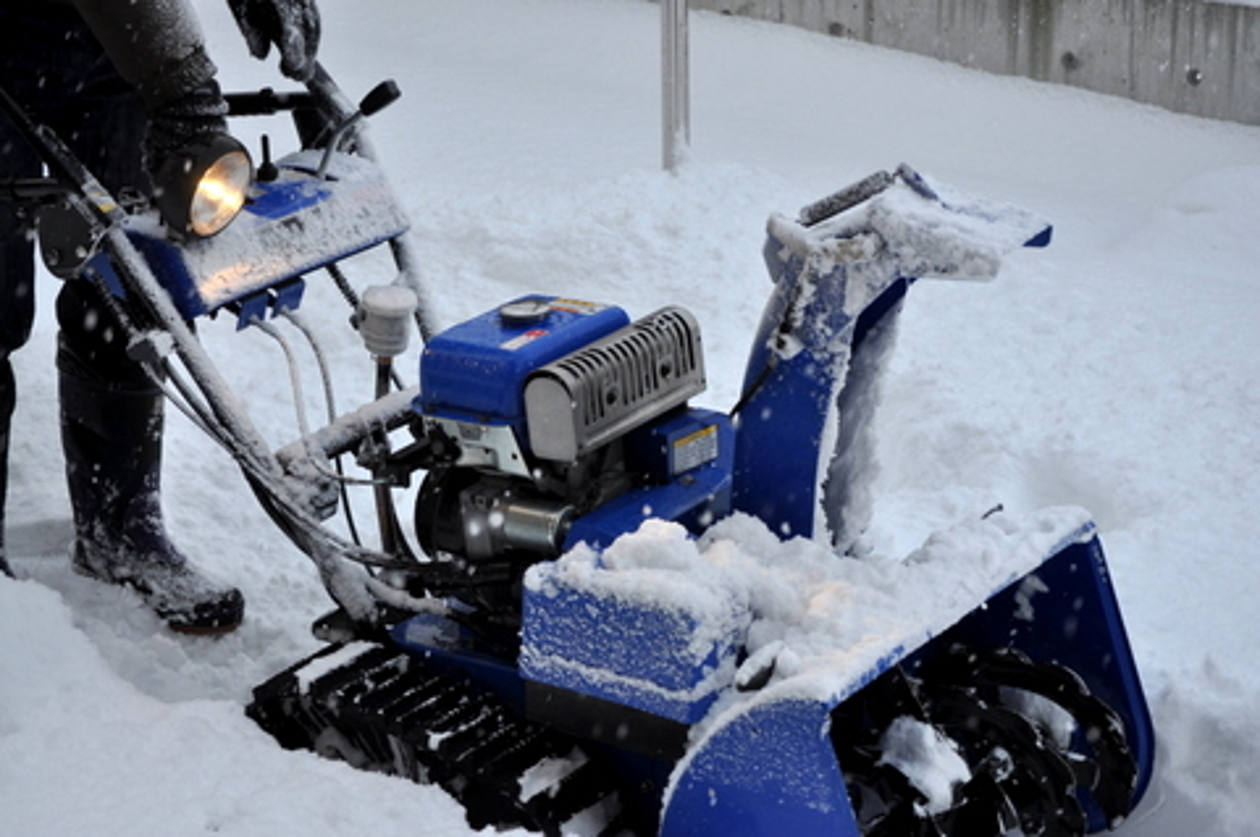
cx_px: 630
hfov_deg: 24.6
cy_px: 418
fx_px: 2885
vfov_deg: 16.5
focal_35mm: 82
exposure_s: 1/160
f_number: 6.3
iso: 200
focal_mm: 55
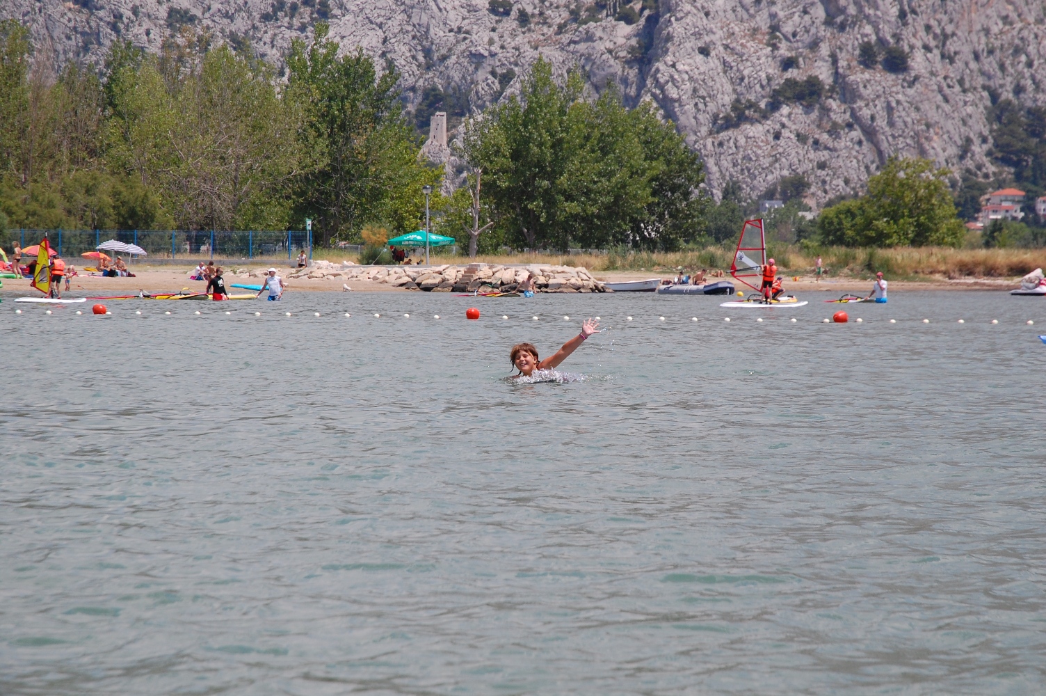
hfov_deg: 19.5
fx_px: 3048
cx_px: 523
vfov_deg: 13.0
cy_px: 348
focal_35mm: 105
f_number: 8
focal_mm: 70
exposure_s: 1/1000
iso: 400
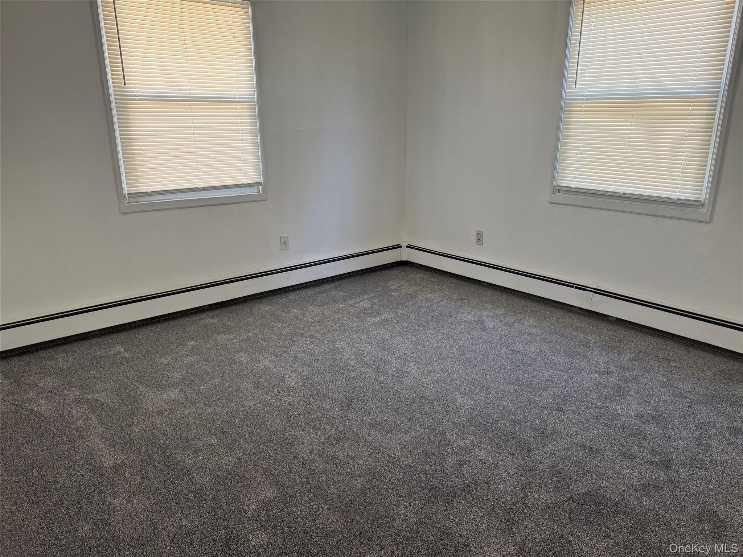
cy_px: 278
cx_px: 372
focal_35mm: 24
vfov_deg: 56.8
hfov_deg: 71.6
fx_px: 515
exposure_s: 1/60
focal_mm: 6.76
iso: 125
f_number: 1.78
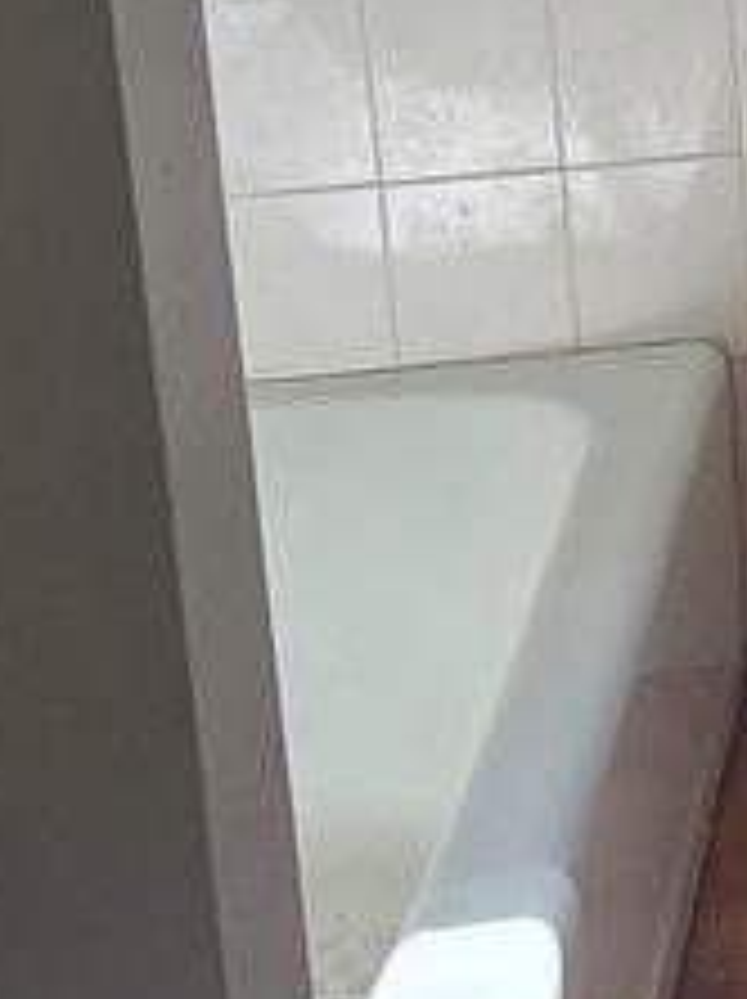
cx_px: 1768
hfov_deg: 12.8
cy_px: -382
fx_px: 2595
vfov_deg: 19.6
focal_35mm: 90
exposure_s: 1/212
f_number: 2.2
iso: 50
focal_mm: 2.2
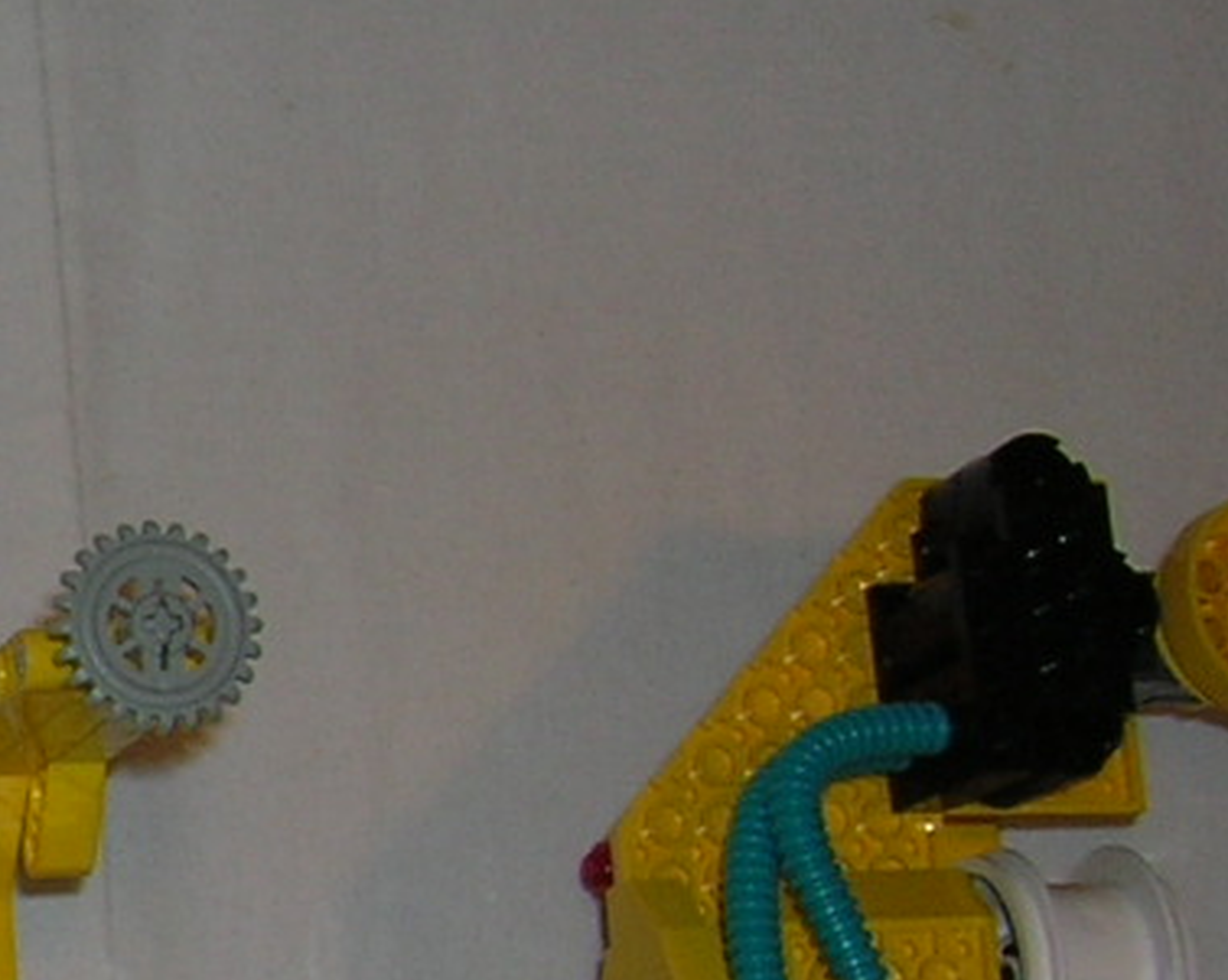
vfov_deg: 10.8
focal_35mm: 141
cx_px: -1098
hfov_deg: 12.3
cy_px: 983
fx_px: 5121
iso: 50
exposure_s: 1/60.1
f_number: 2.9
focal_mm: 5.7
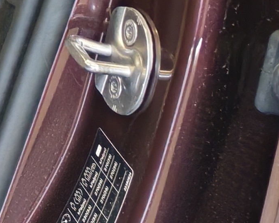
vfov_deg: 7.9
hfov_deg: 9.3
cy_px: -314
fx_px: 1495
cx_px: -448
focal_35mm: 181
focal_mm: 6.12
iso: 719
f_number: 1.9
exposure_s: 1/100
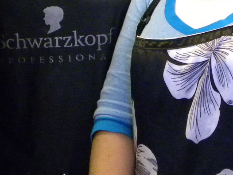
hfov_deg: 13.7
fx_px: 970
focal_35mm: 144
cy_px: -34
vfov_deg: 10.2
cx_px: 122
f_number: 3.2
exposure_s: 1/40.5
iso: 400
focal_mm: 6.6
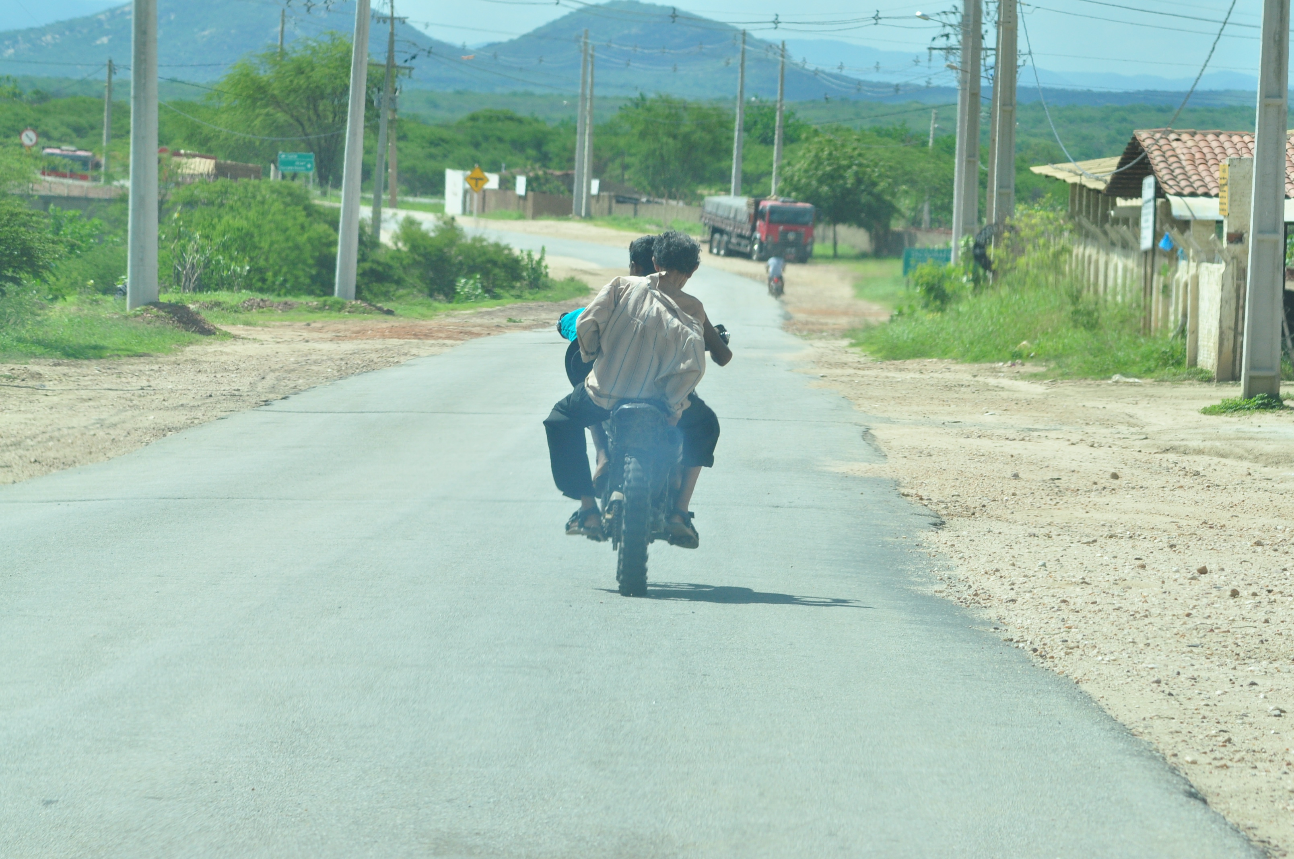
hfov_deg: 10.2
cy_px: 430
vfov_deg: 6.8
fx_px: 7270
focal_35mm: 202
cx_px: 647
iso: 400
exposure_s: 1/500
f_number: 11
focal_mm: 135
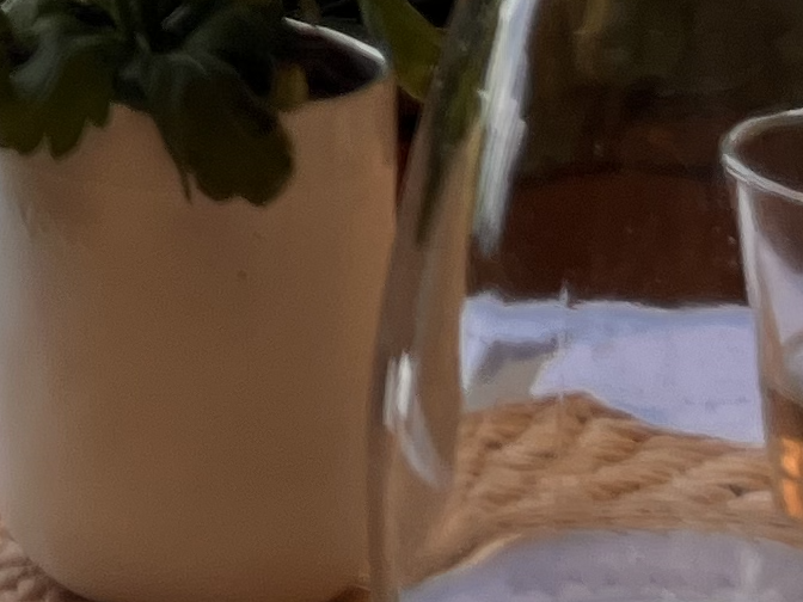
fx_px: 3619
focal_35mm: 156
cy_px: -810
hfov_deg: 11.2
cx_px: -937
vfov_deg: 8.7
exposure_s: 1/1647
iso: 50
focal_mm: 5.1
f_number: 1.6
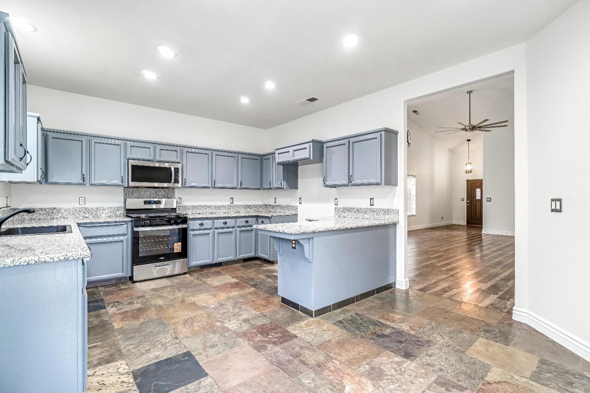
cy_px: 196
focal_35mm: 16
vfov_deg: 72.0
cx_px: 295
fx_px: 270
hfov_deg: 95.0
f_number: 8
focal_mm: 11
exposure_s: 1/6
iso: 400
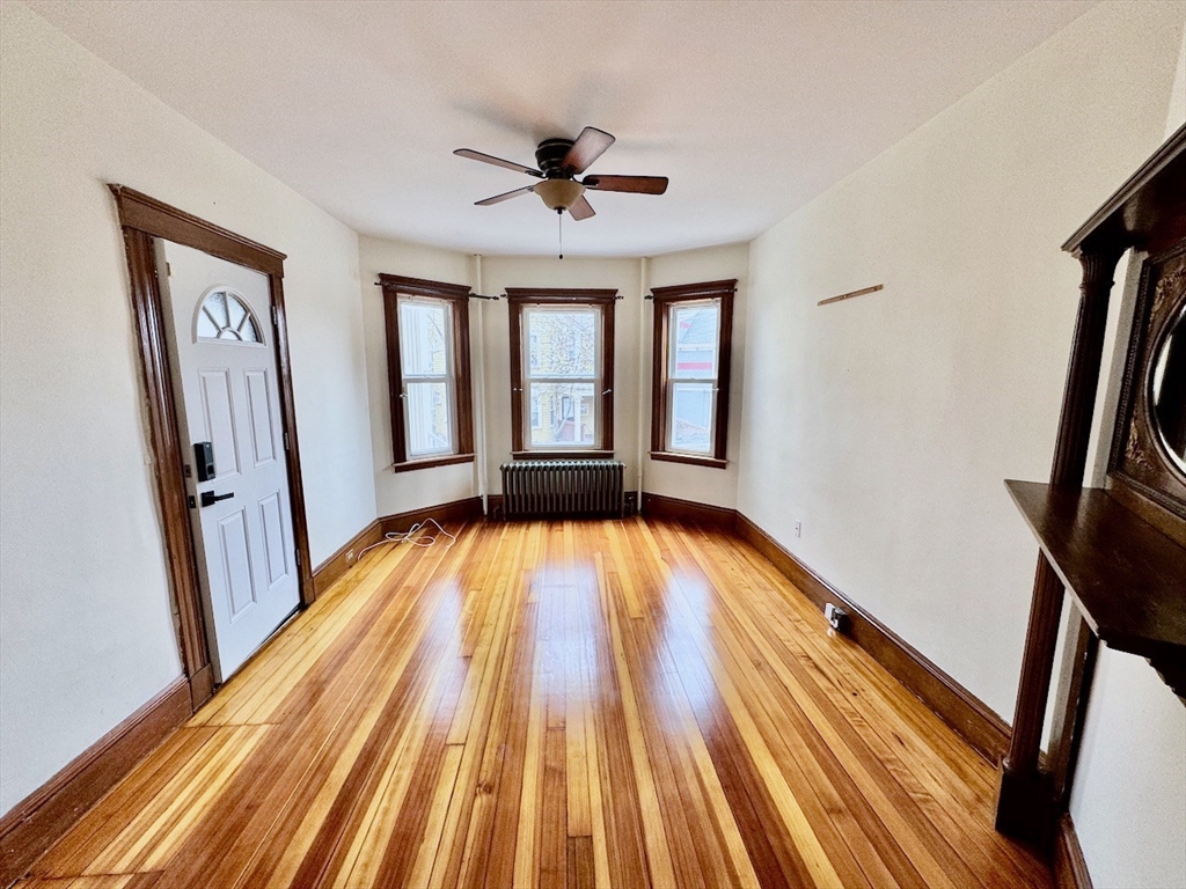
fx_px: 480
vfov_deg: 85.7
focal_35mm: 14
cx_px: 593
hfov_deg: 102.1
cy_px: 444
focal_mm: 2.22
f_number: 2.2
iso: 100
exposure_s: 1/99
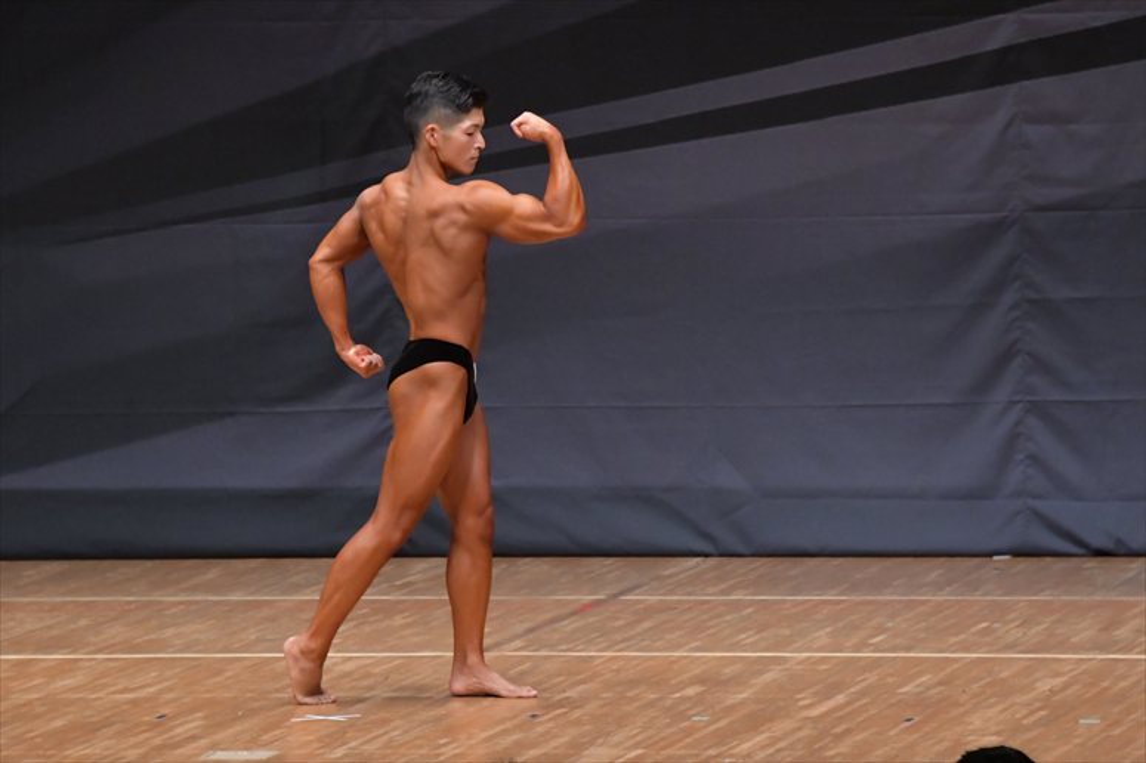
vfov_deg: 4.8
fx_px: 9068
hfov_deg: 7.2
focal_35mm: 285
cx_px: 573
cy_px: 382
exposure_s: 1/400
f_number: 5.6
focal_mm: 190
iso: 6400
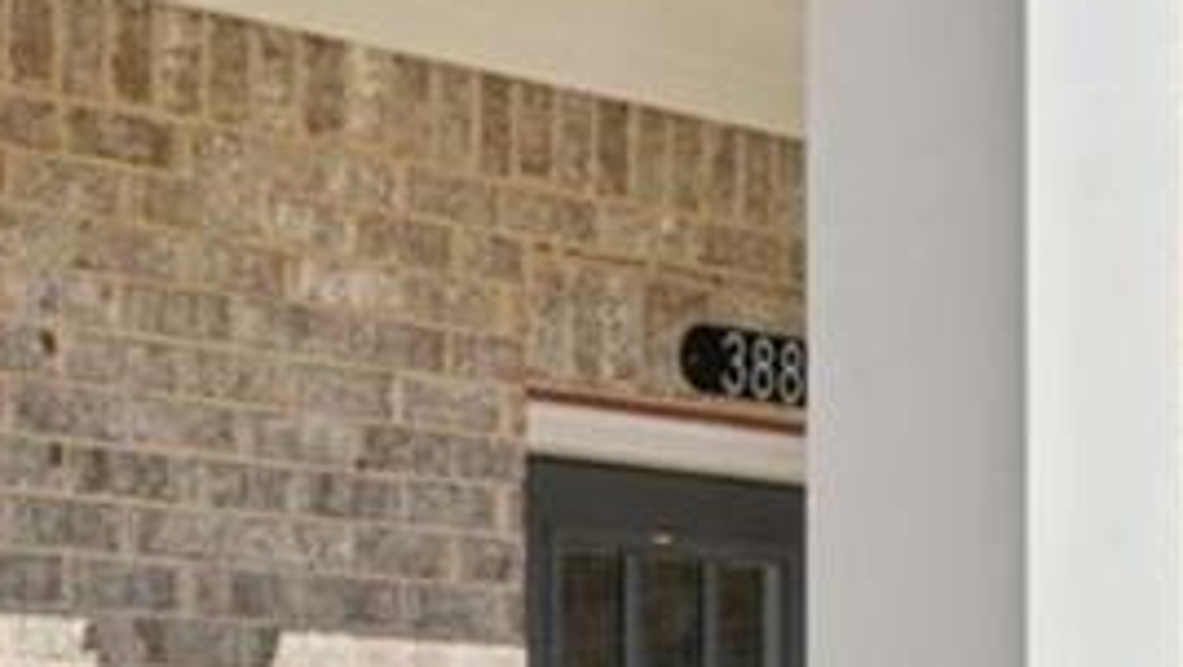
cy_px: 883
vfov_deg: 19.7
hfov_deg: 32.3
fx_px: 1757
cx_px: -150
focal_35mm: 56
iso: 100
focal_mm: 14
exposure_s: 1/800
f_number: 8
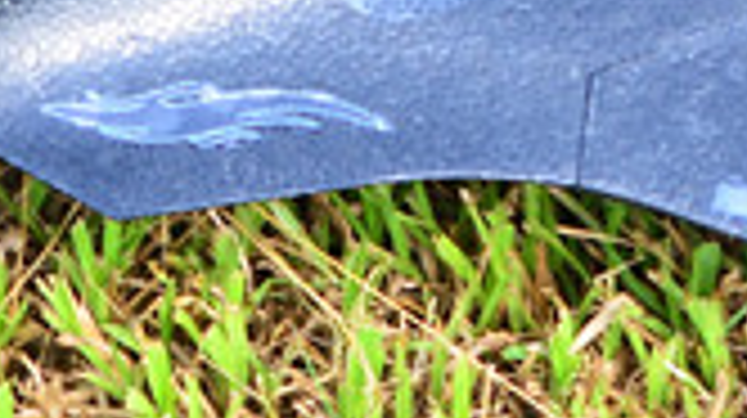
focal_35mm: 265
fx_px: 5234
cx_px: 333
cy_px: -393
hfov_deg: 8.2
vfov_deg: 4.5
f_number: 5
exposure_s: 1/50
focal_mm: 35
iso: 100
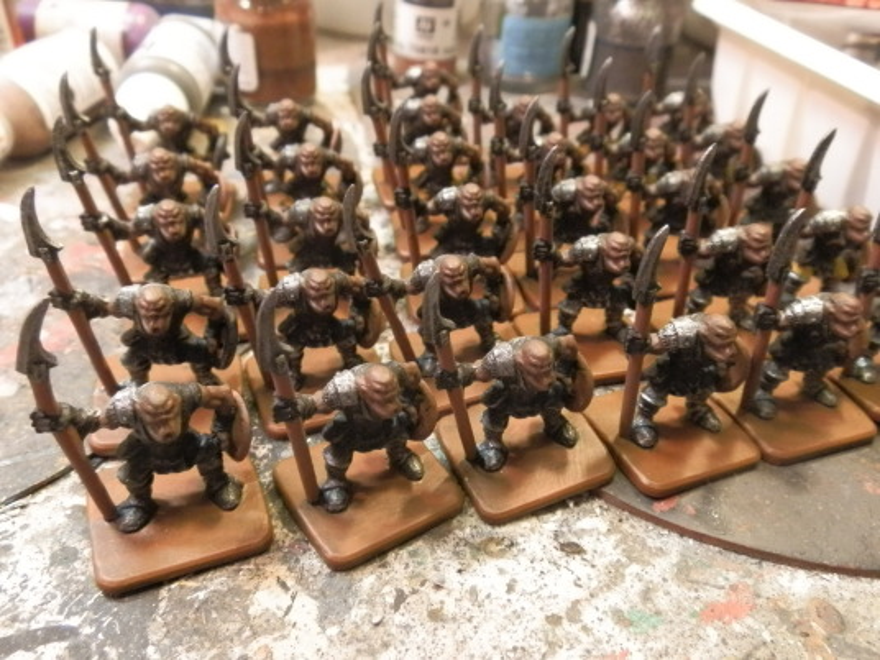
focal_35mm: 28
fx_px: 712
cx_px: 440
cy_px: 330
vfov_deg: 49.7
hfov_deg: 63.4
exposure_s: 1/20
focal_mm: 5
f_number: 3.1
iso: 400
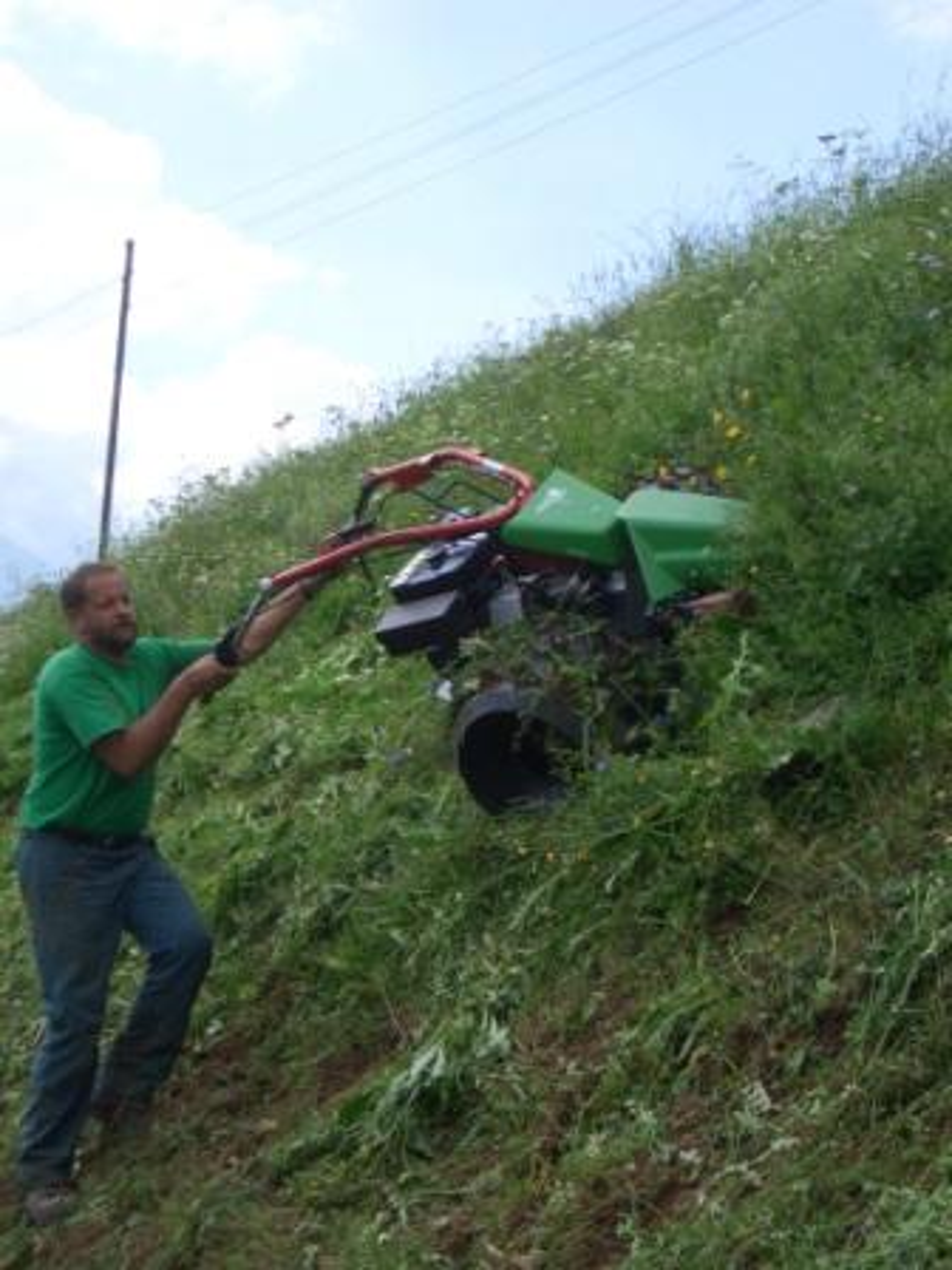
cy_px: 635
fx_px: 2237
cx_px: 476
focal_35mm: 61
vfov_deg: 31.7
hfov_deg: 24.0
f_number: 5
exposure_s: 1/320
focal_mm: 8.1
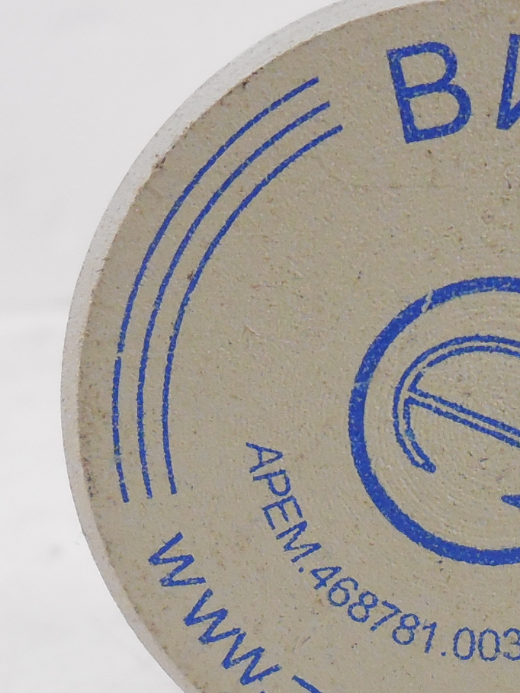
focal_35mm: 65
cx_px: 482
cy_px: 403
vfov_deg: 29.8
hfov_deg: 22.0
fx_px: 1302
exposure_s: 1/125
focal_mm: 4.6
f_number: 3.5
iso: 800
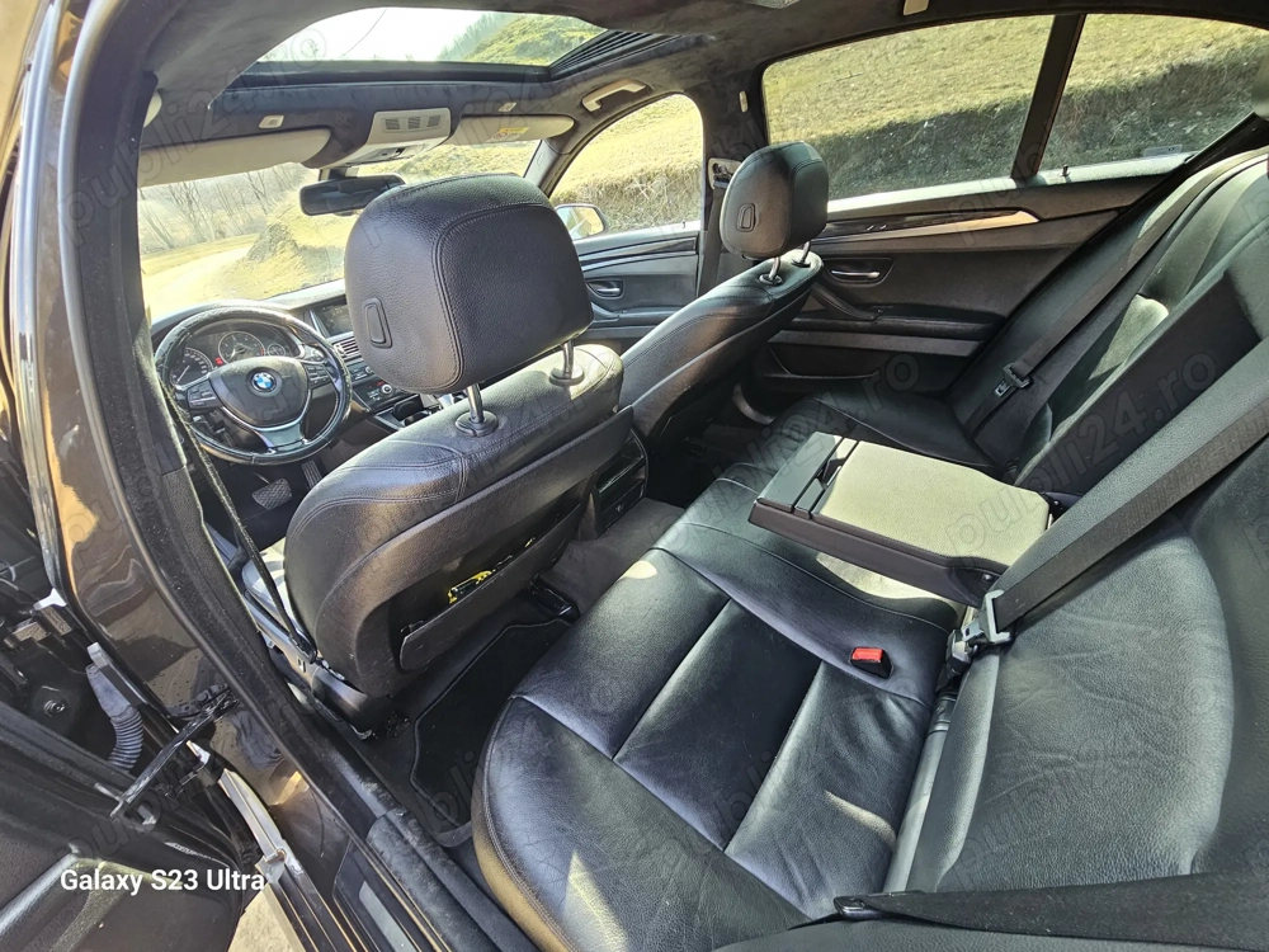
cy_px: 476
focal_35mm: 13
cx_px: 634
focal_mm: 2.2
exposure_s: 1/50
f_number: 2.2
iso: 100
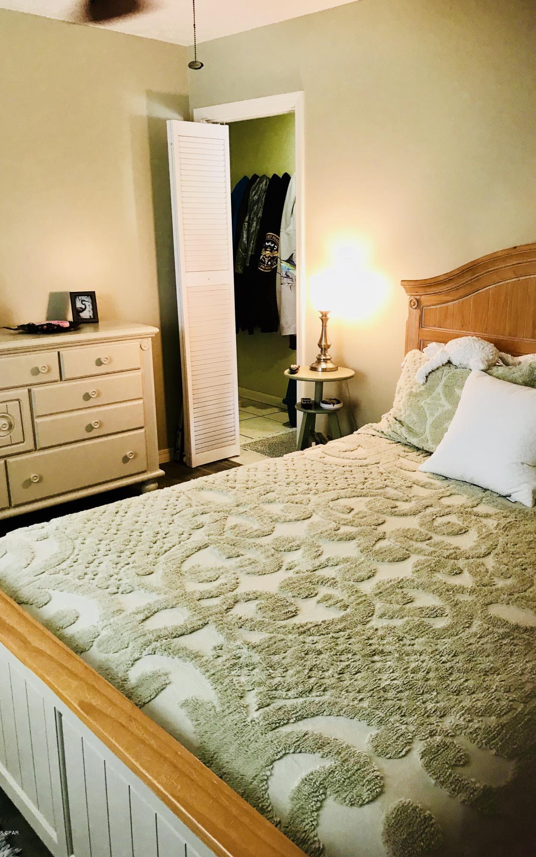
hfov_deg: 41.7
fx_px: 701
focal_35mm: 30
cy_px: 427
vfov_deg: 62.9
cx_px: 309
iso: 40
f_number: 1.8
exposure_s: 1/15
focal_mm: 3.99
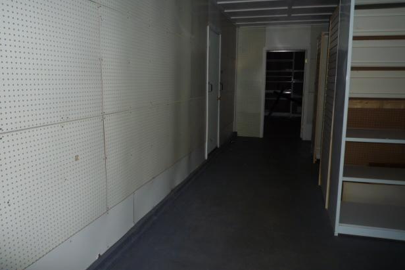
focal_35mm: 27
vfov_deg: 47.9
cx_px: 195
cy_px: 132
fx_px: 304
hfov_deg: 67.4
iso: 125
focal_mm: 4.4
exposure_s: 1/30
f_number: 2.8
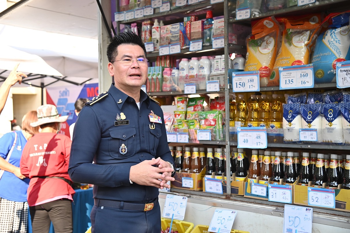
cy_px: 116
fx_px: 486
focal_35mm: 50
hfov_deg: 39.6
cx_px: 175
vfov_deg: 27.0
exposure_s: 1/320
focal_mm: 50
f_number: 4
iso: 320
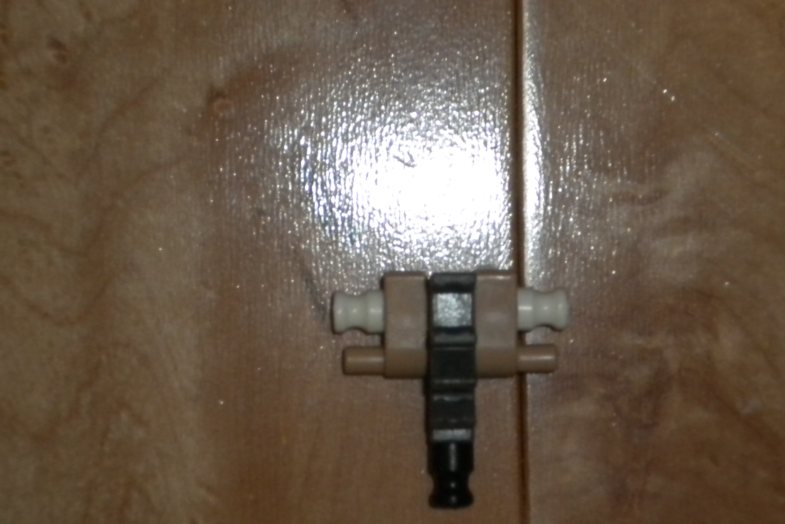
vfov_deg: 9.8
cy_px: 318
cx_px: 397
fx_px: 3052
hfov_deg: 14.7
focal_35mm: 140
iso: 400
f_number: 5.9
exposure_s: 1/60
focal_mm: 18.9
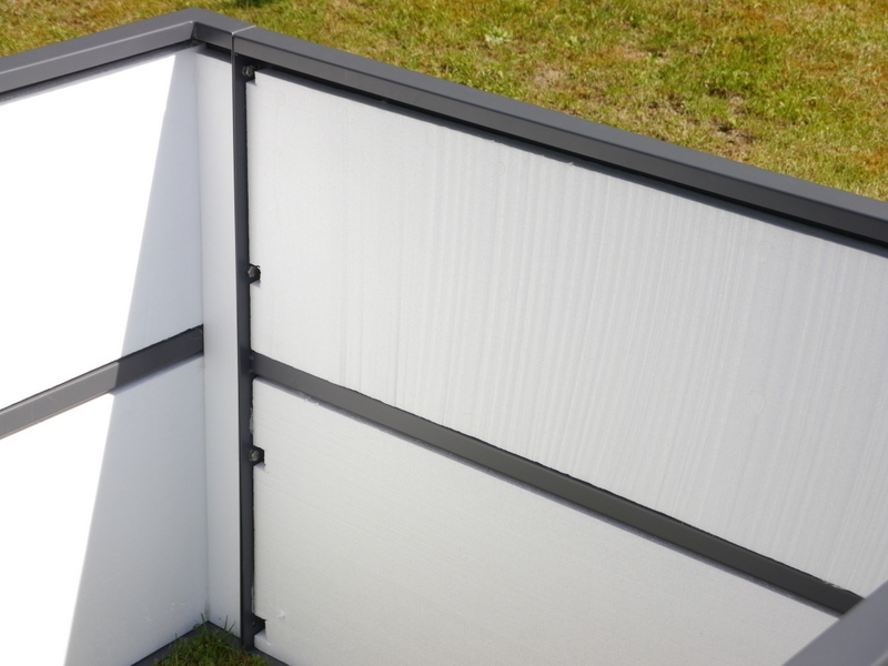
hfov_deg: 23.3
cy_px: 333
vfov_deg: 17.6
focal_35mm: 84
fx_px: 2155
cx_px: 444
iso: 160
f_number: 8
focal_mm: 42
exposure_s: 1/320
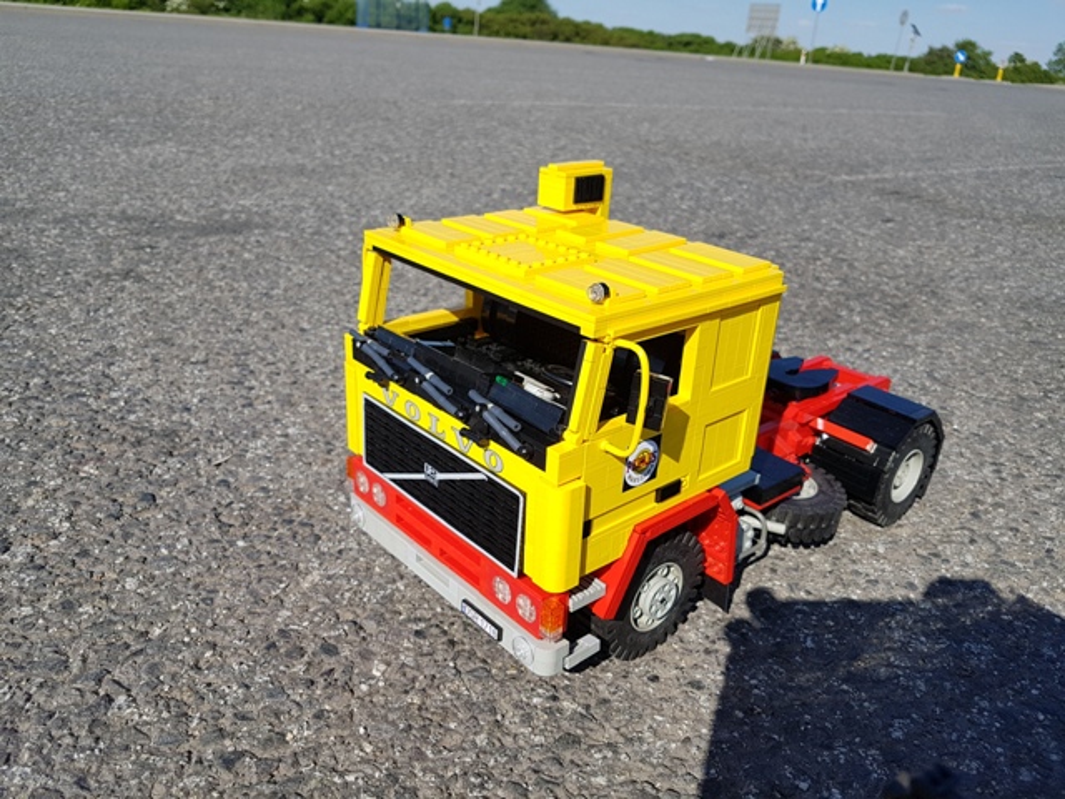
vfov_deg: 53.1
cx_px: 532
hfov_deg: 67.3
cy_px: 400
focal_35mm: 26
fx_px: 800
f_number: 1.7
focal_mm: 4.2
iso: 50
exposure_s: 1/2880
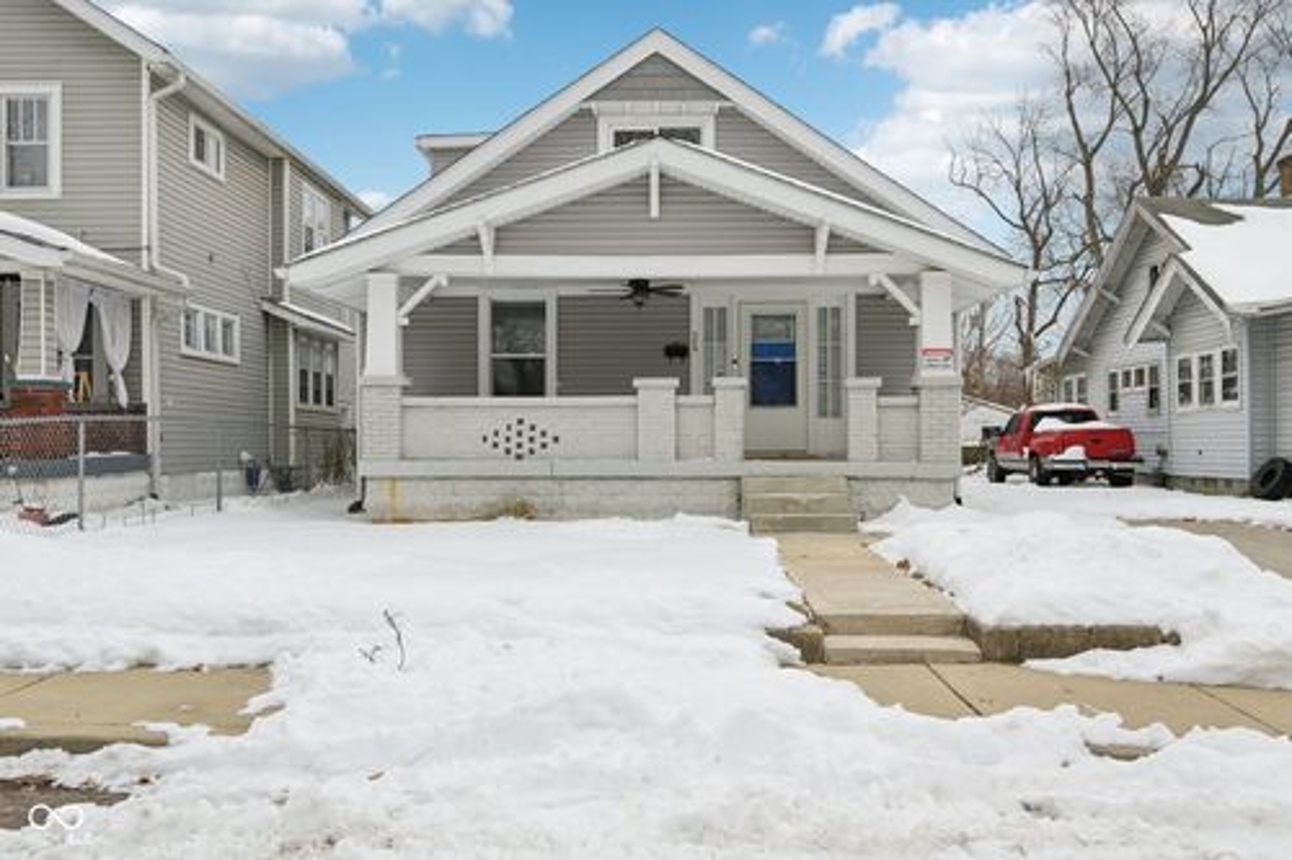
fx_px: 1076
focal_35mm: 30
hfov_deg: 61.9
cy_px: 430
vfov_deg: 43.6
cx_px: 646
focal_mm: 30
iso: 100
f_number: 8
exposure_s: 1/250
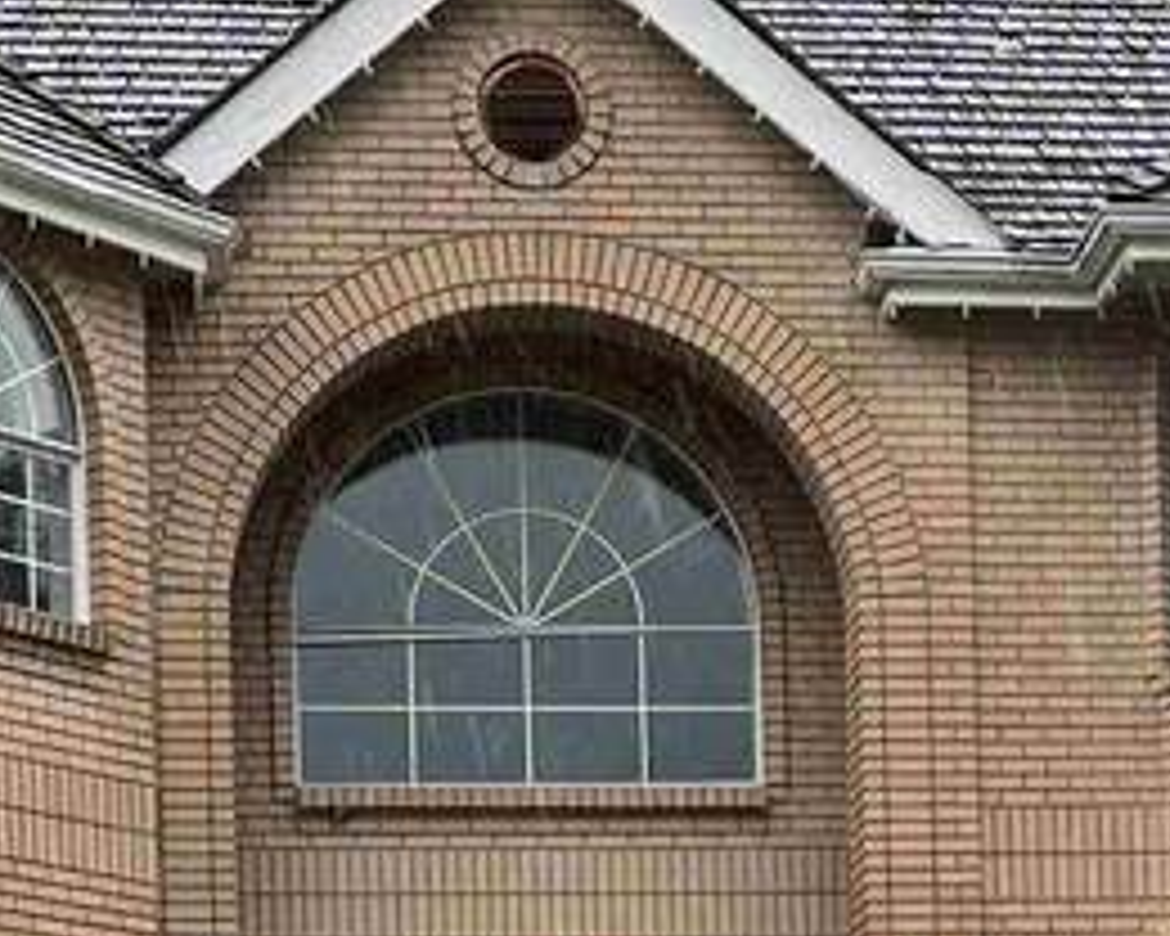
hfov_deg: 15.4
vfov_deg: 11.8
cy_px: 1436
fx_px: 4328
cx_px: 702
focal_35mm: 125
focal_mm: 5.1
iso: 50
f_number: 1.6
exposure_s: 1/244
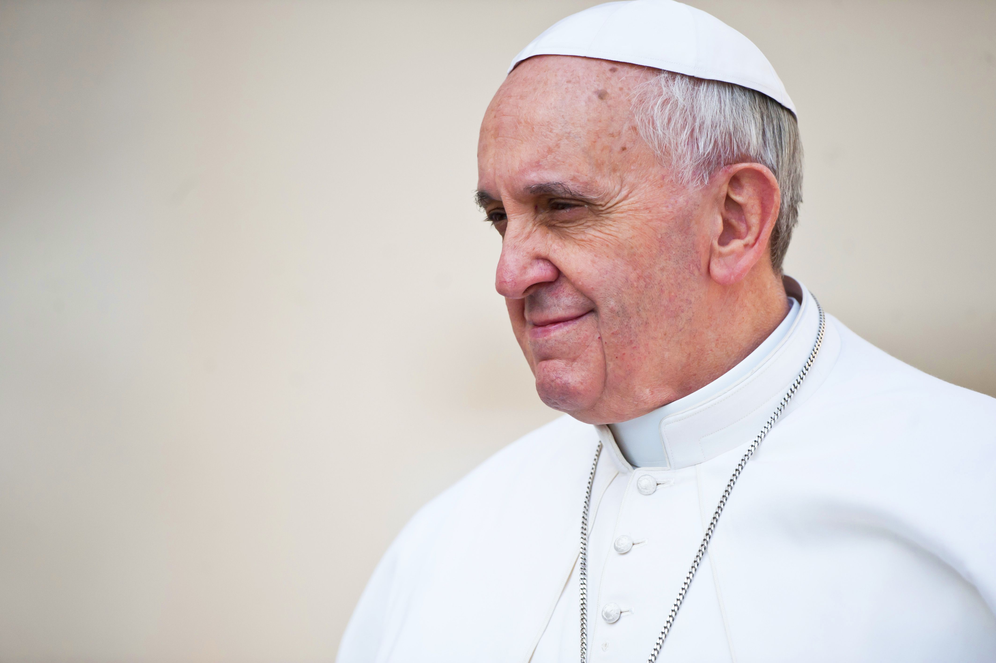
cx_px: 498
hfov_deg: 4.1
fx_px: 13824
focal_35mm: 500
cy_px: 332
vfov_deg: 2.7
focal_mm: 500
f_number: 4
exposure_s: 1/8000
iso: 1000
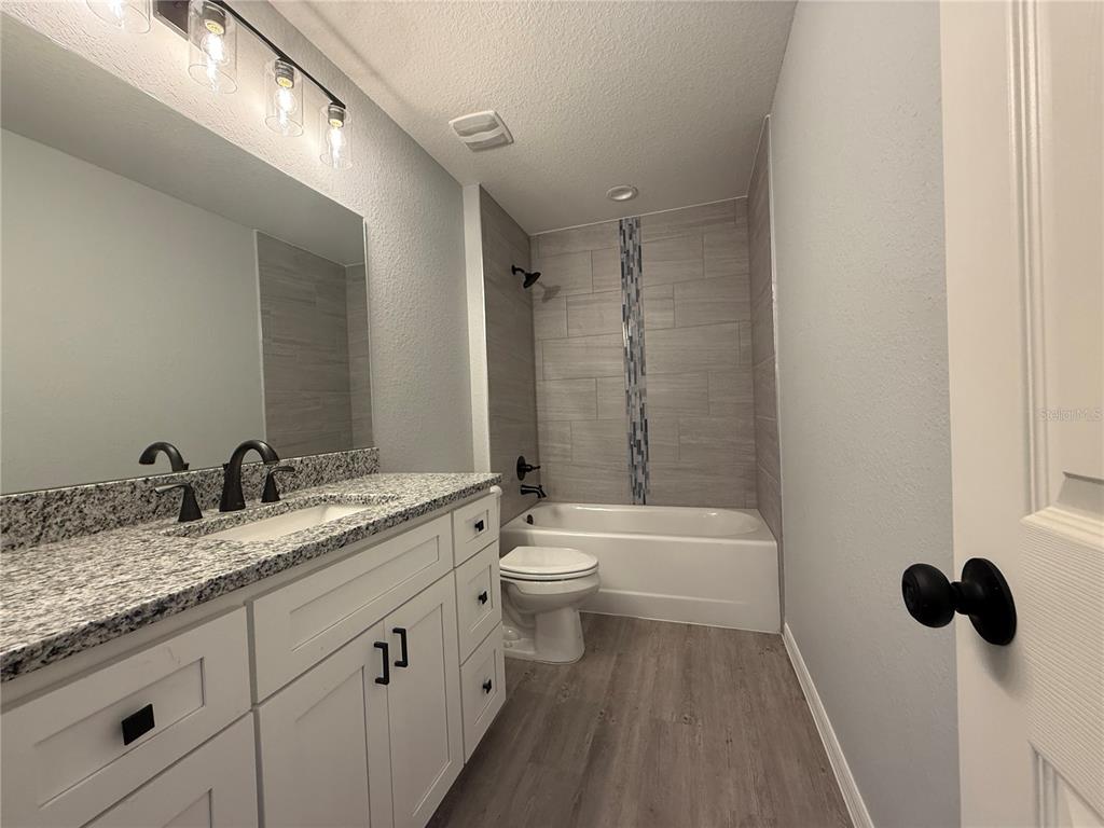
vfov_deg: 85.7
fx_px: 446
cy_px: 414
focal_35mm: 14
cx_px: 552
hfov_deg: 102.1
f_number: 2.2
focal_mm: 2.22
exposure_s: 1/120
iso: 250
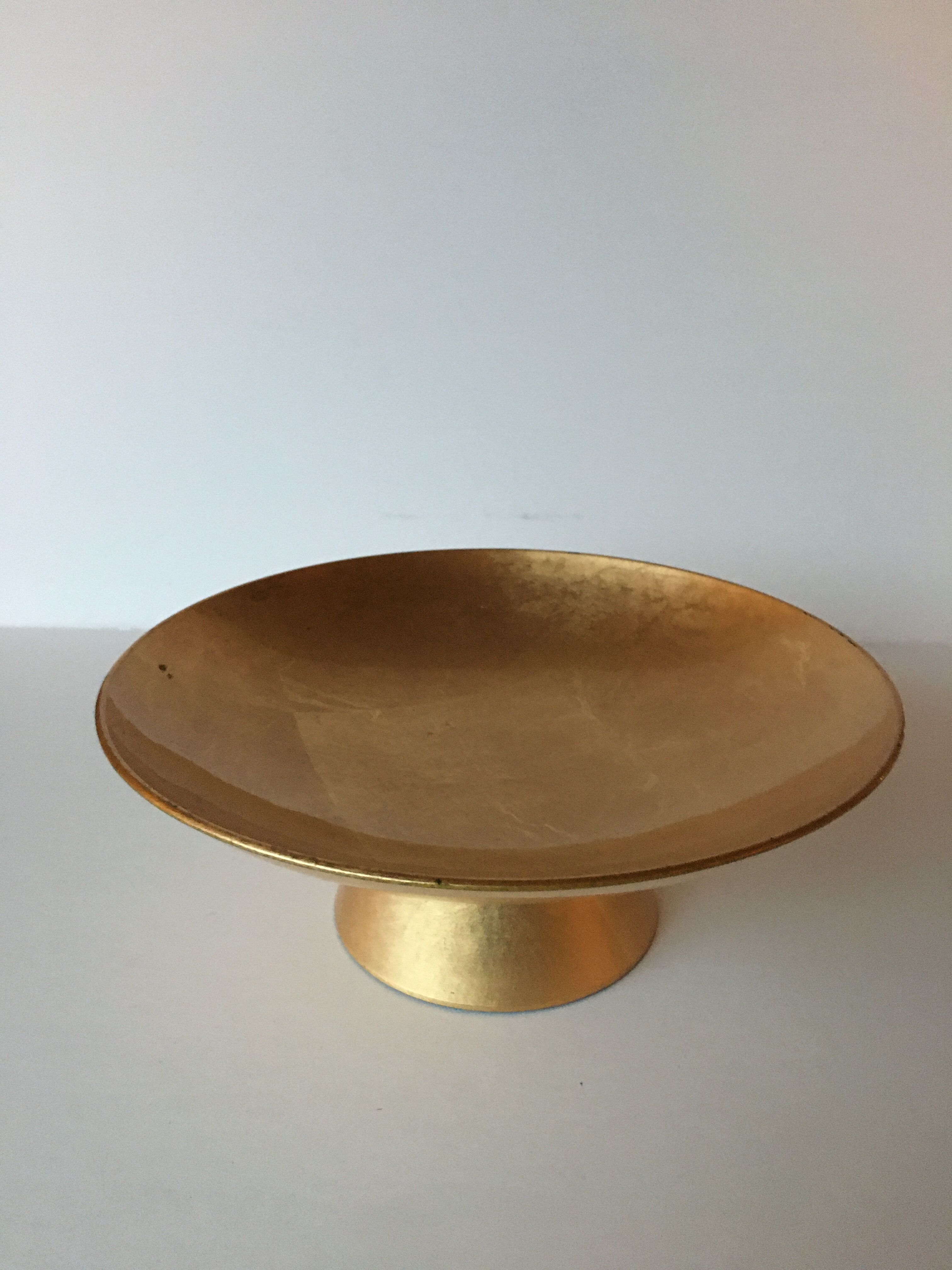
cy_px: 635
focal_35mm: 29
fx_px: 1063
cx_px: 476
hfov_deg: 48.2
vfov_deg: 61.7
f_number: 2.2
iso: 400
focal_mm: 4.15
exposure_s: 1/17
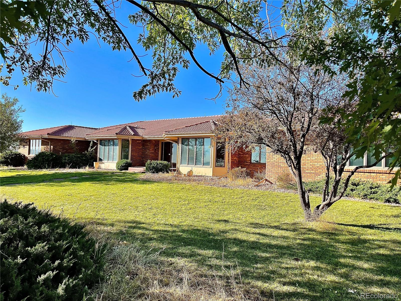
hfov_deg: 67.3
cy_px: 150
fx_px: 301
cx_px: 200
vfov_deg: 53.1
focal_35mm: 26
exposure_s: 1/2083
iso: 32
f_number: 1.6
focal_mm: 5.1
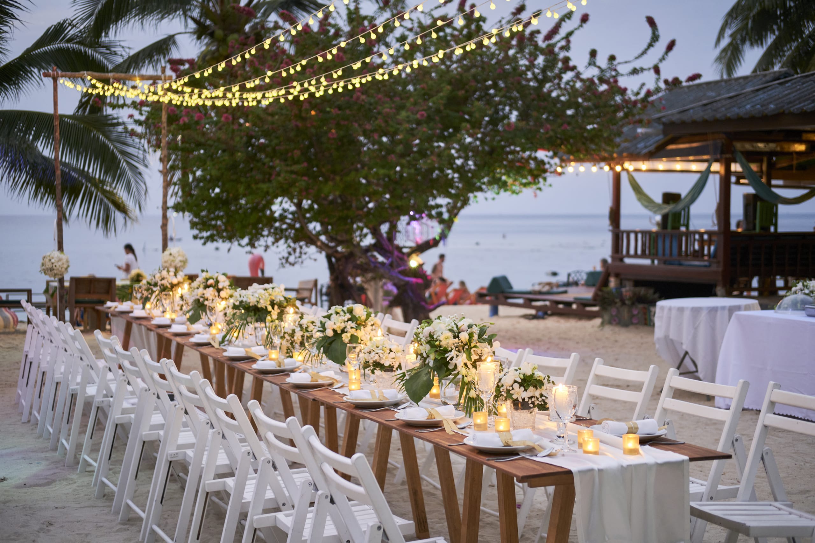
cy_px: 272
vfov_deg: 25.5
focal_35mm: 53
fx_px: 1200
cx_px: 408
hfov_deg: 37.5
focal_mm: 35
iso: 320
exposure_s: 1/30
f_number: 2.2
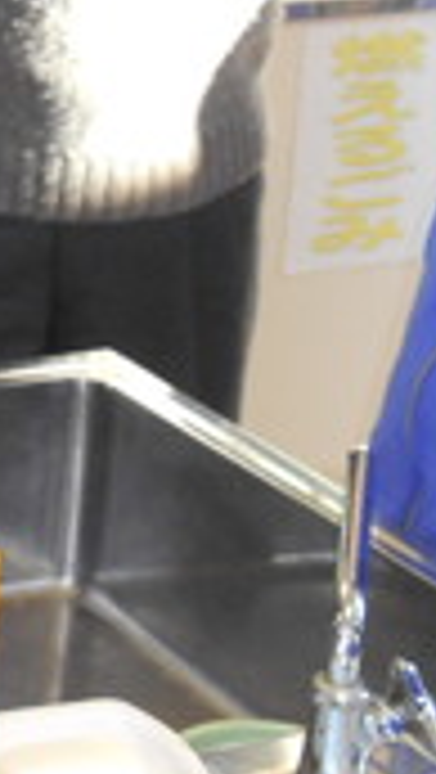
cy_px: 38
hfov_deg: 7.8
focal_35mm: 146
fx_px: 2995
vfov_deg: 14.5
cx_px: -557
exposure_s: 1/30
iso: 220
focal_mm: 8.3
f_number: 4
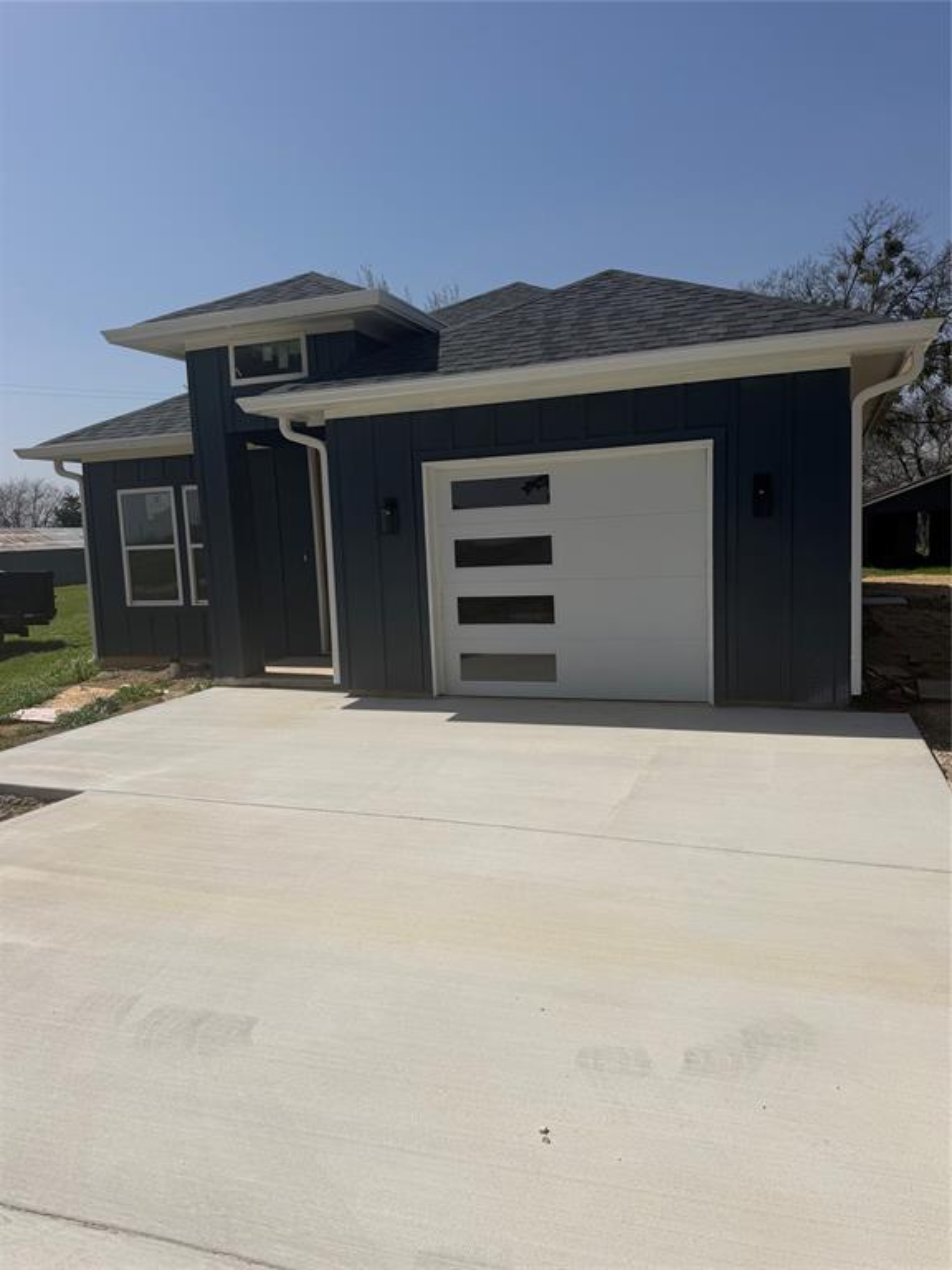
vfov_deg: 71.6
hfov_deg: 56.8
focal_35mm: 24
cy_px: 635
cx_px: 476
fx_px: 880
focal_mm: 6.76
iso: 80
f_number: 1.78
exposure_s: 1/10309
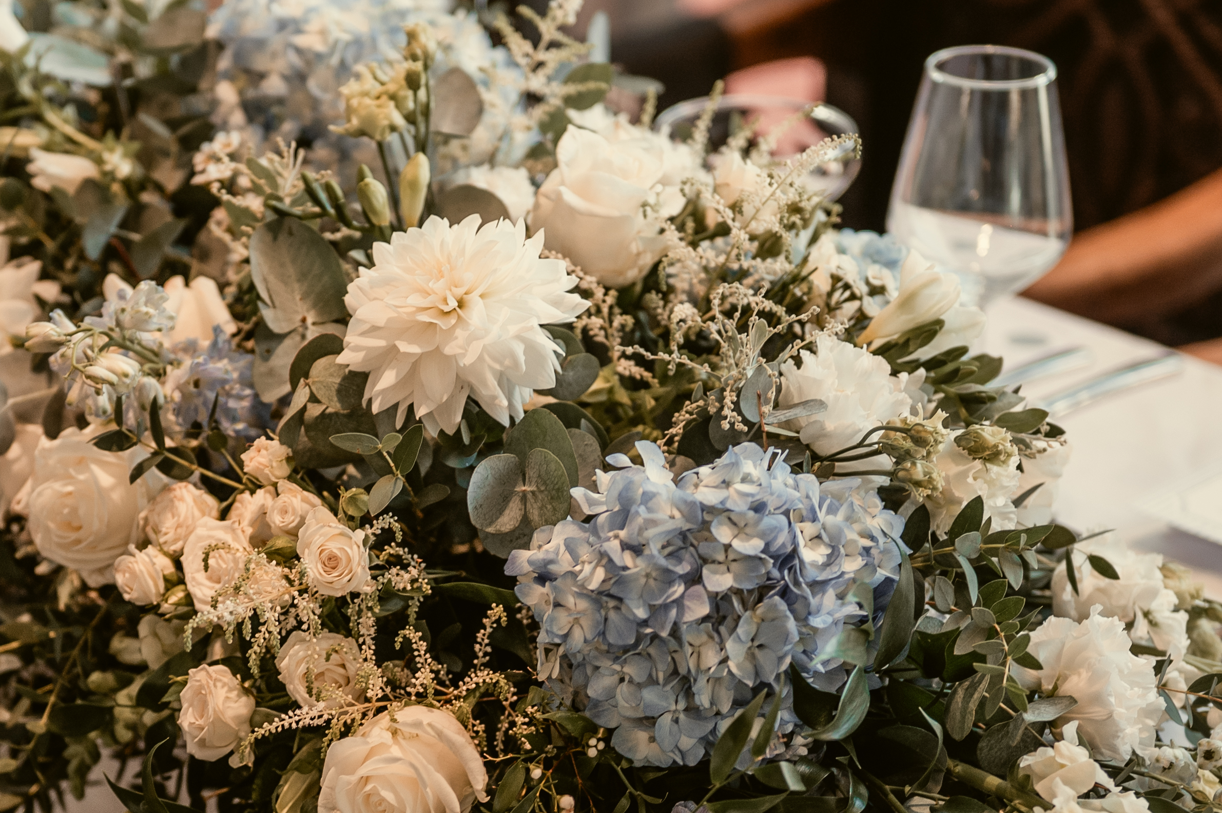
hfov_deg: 16.1
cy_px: 604
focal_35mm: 127
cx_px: 380
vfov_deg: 10.8
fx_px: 4308
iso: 320
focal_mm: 50
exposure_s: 1/320
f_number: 1.8
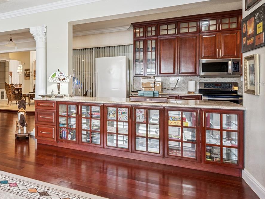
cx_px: 33
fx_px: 214
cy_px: 84
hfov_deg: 56.0
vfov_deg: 49.5
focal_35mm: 28
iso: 200
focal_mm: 16
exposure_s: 1/13
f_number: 9
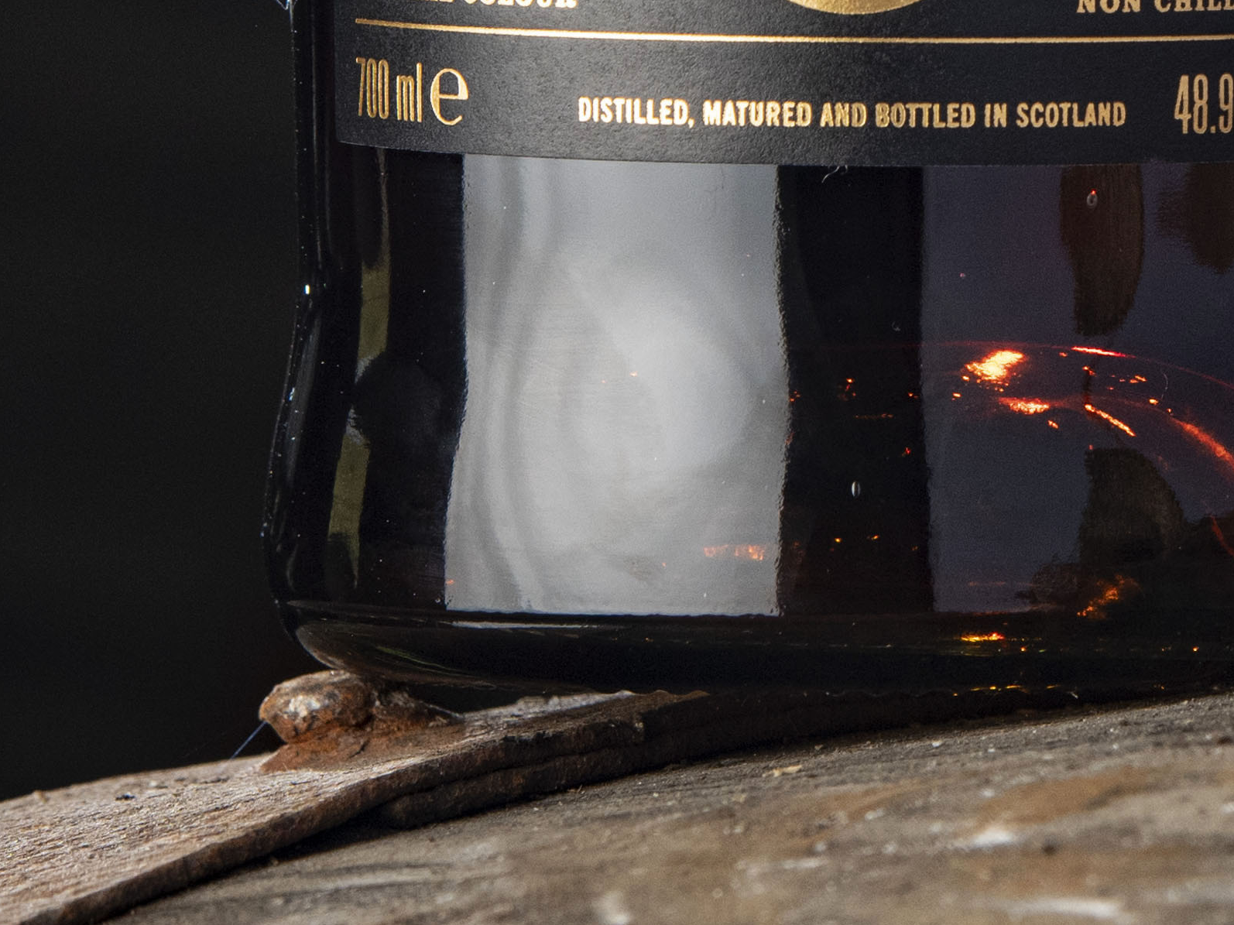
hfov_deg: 3.0
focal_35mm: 655
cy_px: -669
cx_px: 1612
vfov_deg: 2.3
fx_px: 23346
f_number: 8
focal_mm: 135
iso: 400
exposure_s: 1/160
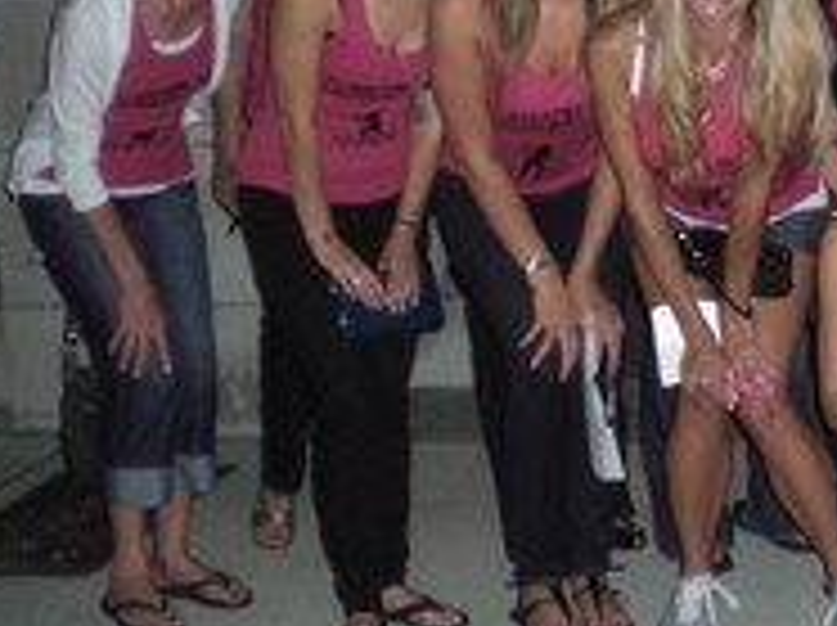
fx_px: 1932
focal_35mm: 80
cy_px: 218
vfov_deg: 18.3
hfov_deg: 23.4
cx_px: 848
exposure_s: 1/60
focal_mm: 6.3
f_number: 3.1
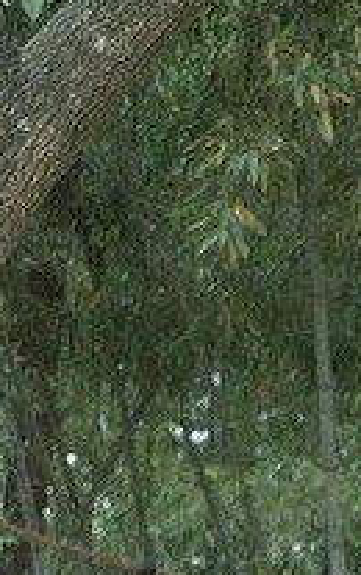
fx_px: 4847
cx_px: 940
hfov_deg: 4.2
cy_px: 688
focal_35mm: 309
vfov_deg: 6.7
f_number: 5.6
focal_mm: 30
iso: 400
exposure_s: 1/40
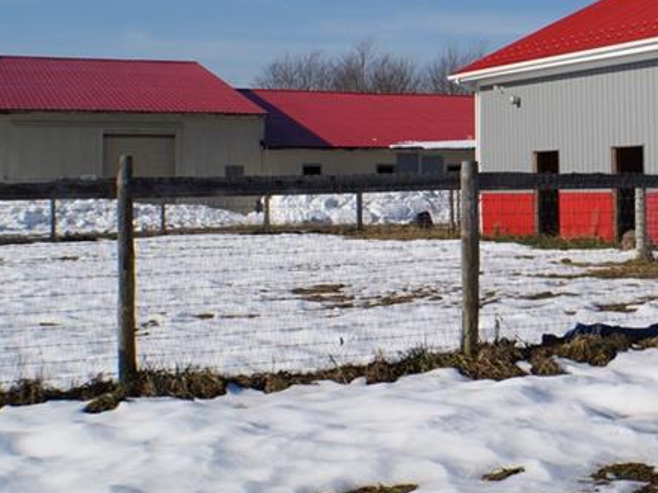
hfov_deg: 21.5
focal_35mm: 88
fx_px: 1673
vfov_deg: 16.6
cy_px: 71
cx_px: 658
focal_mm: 26
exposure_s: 1/320
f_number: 10
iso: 100
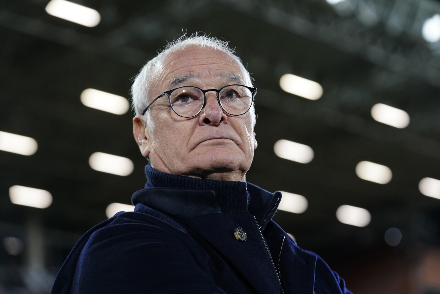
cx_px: 220
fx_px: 1259
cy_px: 147
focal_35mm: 103
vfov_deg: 13.3
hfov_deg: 19.8
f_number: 4
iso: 2000
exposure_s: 1/500
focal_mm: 103
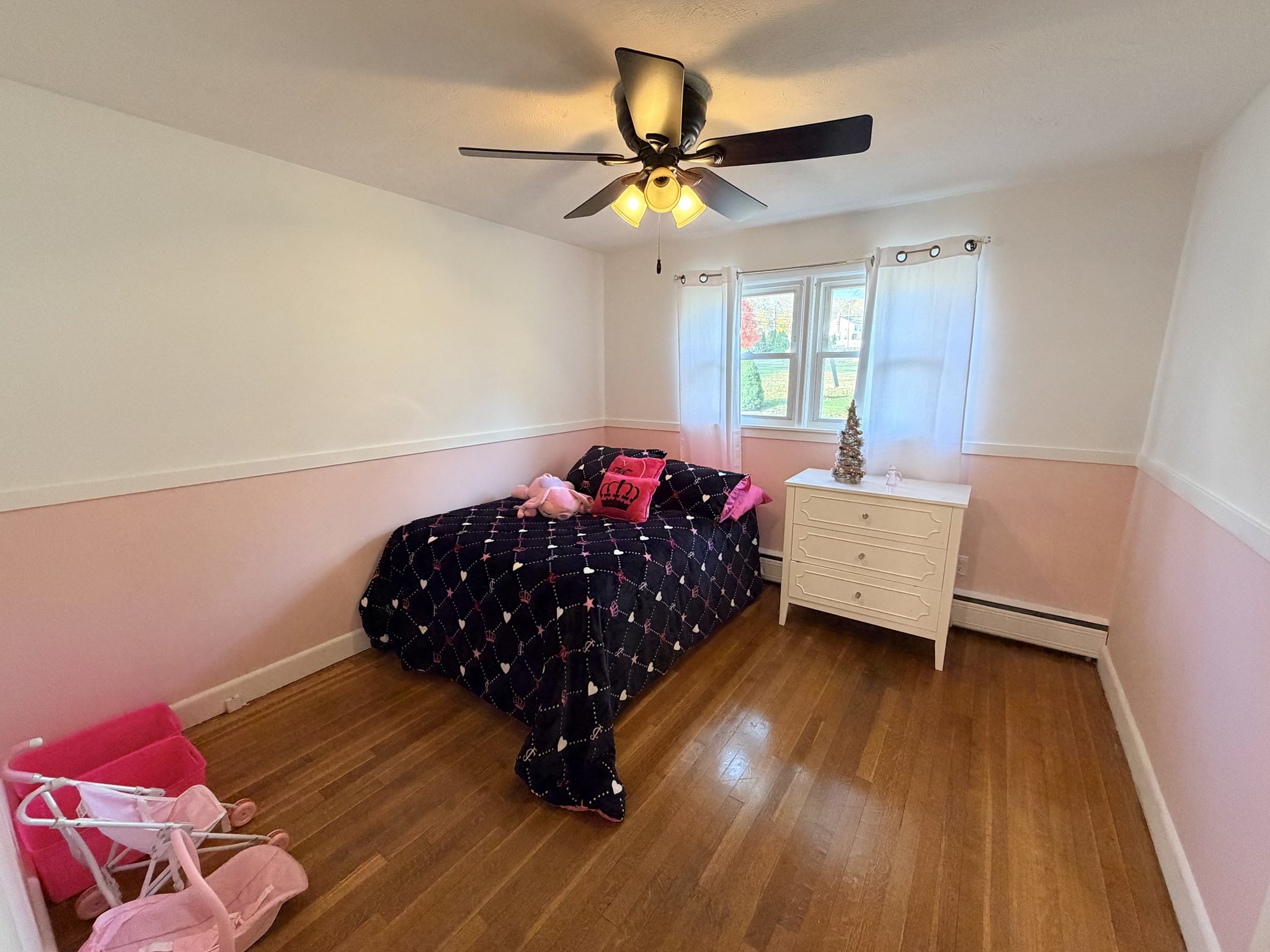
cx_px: 635
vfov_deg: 85.7
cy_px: 476
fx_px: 514
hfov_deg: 102.1
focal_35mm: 14
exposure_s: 1/60
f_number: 2.2
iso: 400
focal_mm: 2.22
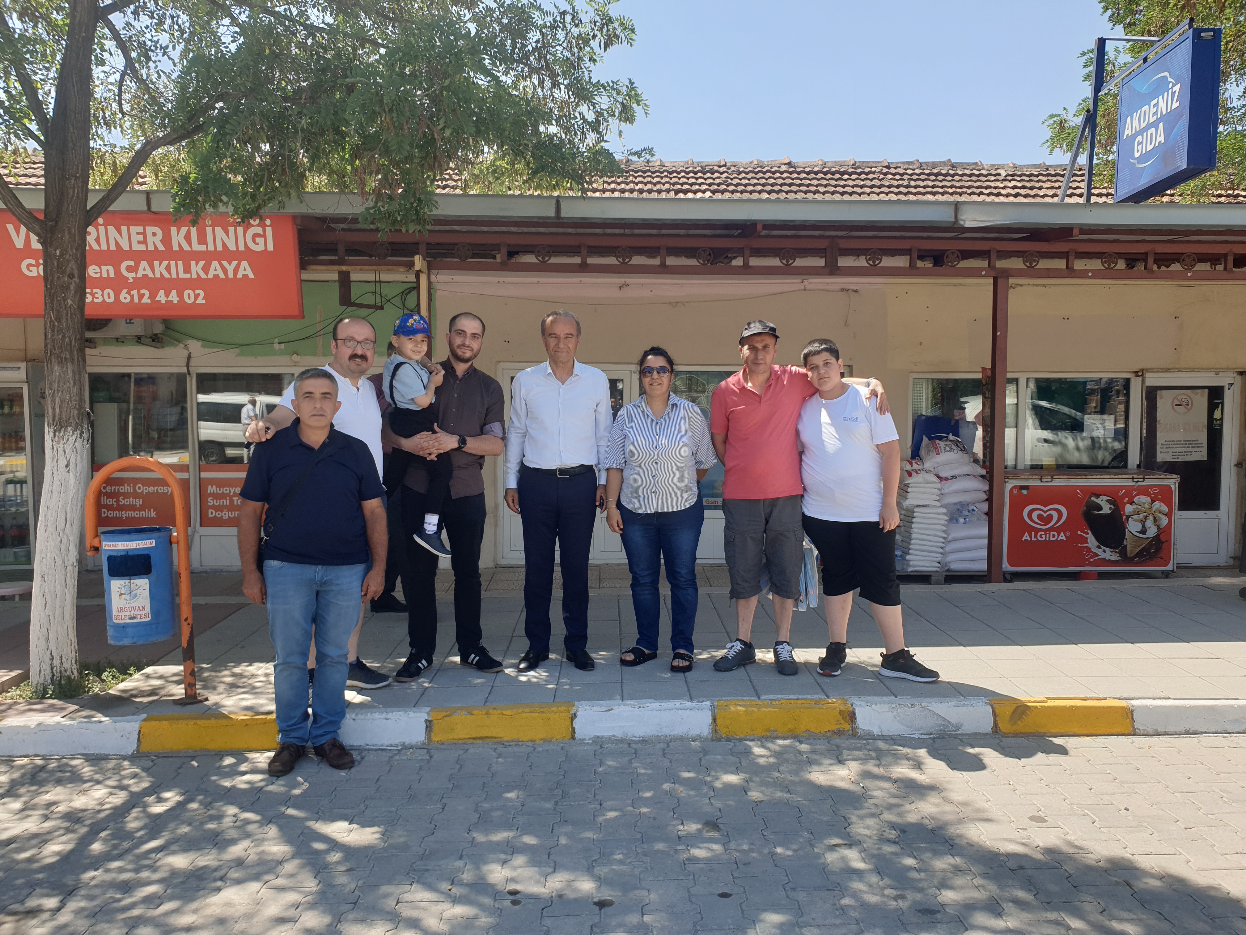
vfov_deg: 53.1
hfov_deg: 67.3
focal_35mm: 26
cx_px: 623
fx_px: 936
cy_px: 468
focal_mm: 4.3
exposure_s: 1/746
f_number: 2.4
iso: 50
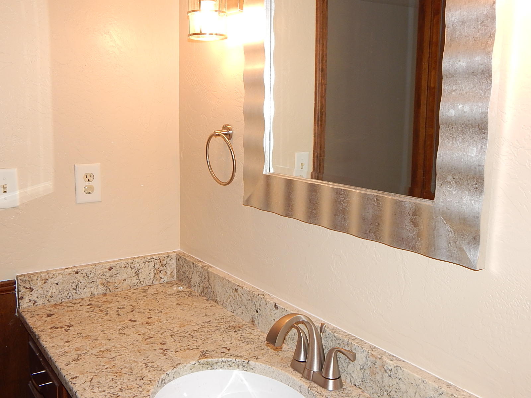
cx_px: 266
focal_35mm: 34
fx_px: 522
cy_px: 199
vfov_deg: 41.8
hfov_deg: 54.0
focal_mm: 6.1
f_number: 3.3
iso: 200
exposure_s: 1/30
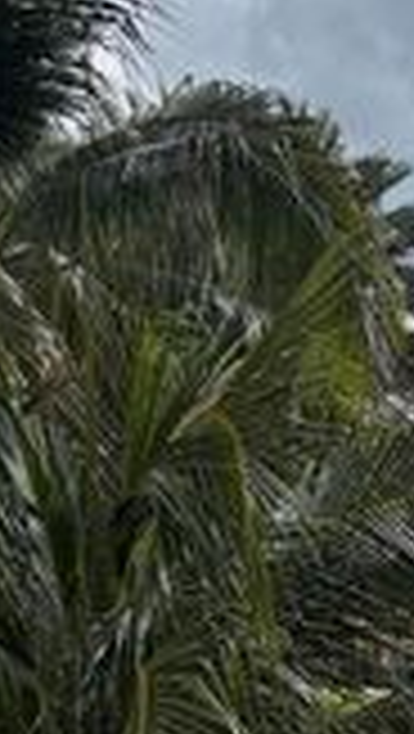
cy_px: 844
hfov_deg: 10.6
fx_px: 2083
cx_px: 778
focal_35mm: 107
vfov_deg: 19.0
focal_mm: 6.76
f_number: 1.78
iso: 125
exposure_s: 1/7353
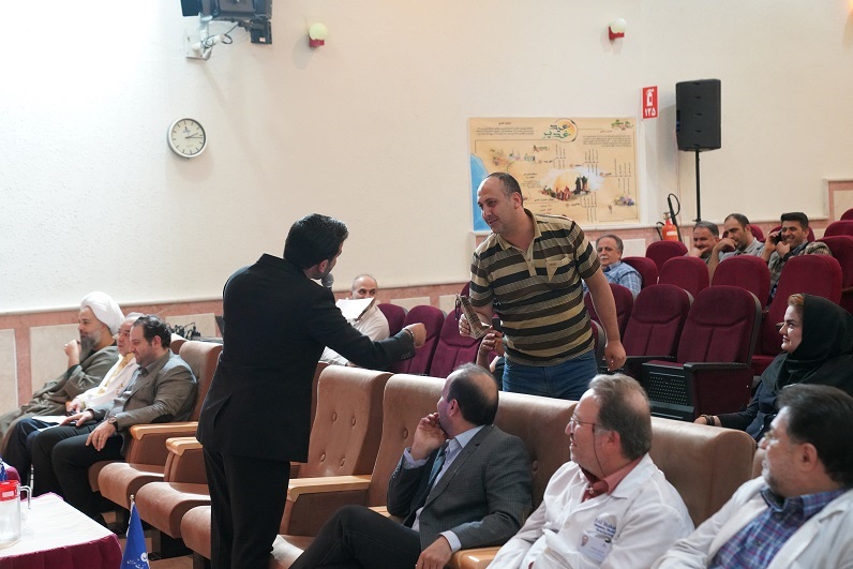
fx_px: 1327
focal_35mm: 56
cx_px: 426
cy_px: 284
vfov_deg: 24.2
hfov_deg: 35.6
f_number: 4
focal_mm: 56
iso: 8000
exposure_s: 1/160
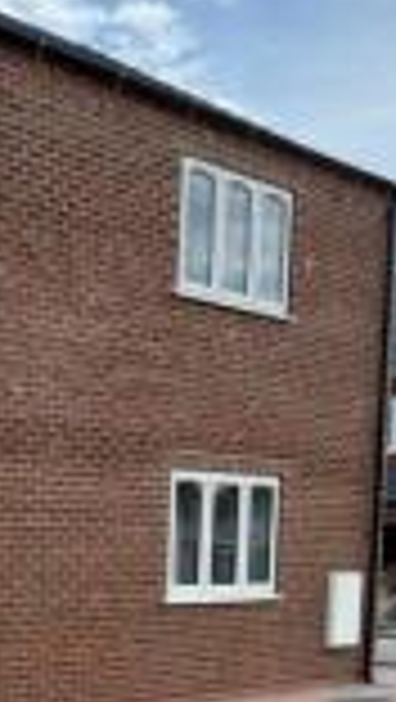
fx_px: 1062
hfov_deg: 18.9
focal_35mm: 57
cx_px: -173
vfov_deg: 34.1
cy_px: 659
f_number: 2.2
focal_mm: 2.22
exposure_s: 1/652
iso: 40
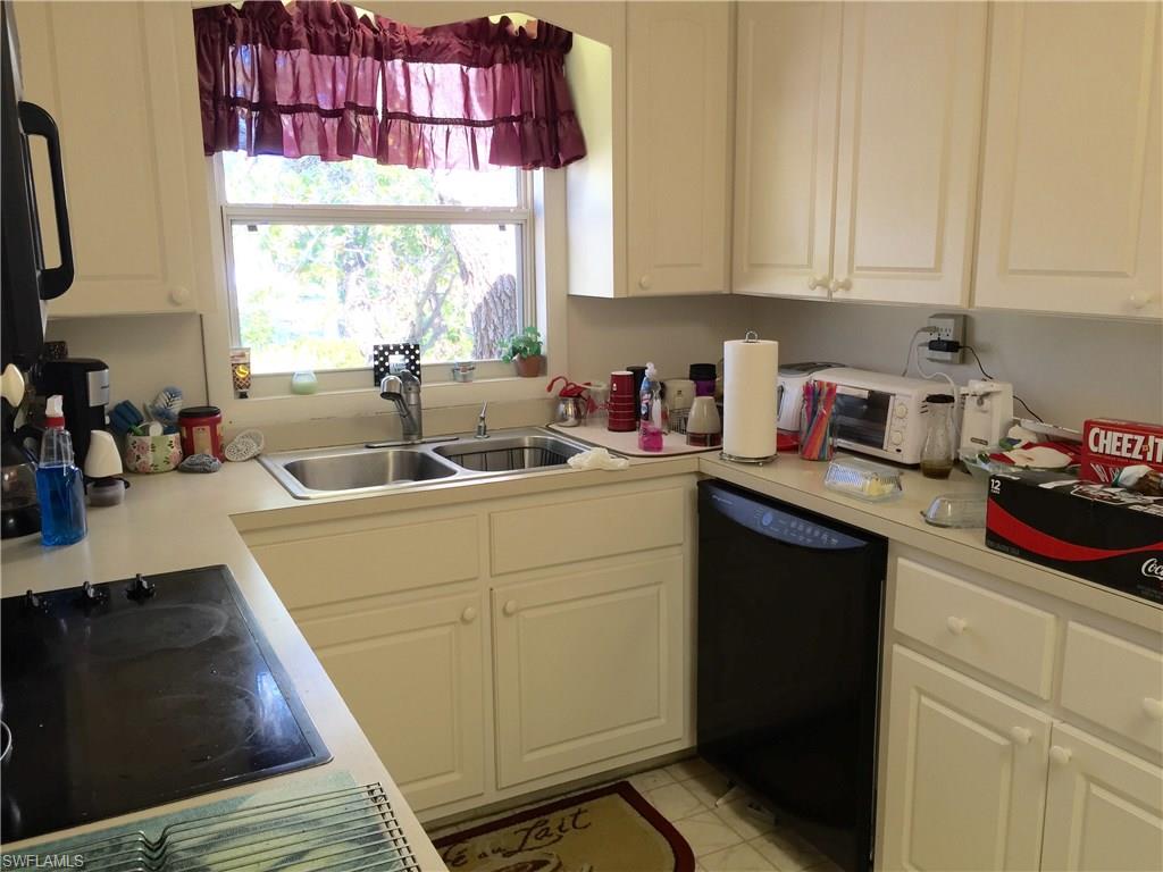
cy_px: 436
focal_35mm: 29
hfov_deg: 61.7
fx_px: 974
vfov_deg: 48.2
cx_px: 582
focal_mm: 4.15
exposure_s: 1/30
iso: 32
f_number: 2.2
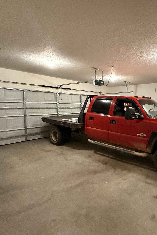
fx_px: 131
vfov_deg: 84.0
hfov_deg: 57.1
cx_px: 127
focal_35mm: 20
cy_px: 114
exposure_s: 1/60
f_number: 2.2
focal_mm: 2.22
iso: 1000
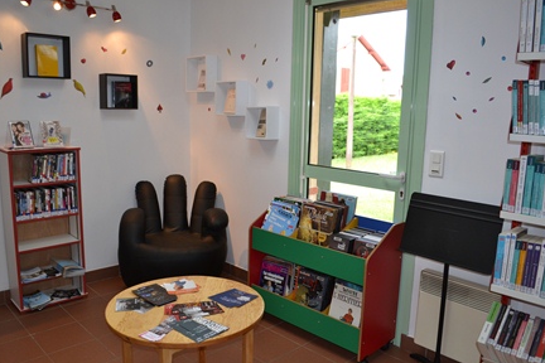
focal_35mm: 28
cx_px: 267
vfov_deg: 46.4
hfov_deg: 65.5
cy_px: 177
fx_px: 424
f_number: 4
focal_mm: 18
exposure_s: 1/125
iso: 400
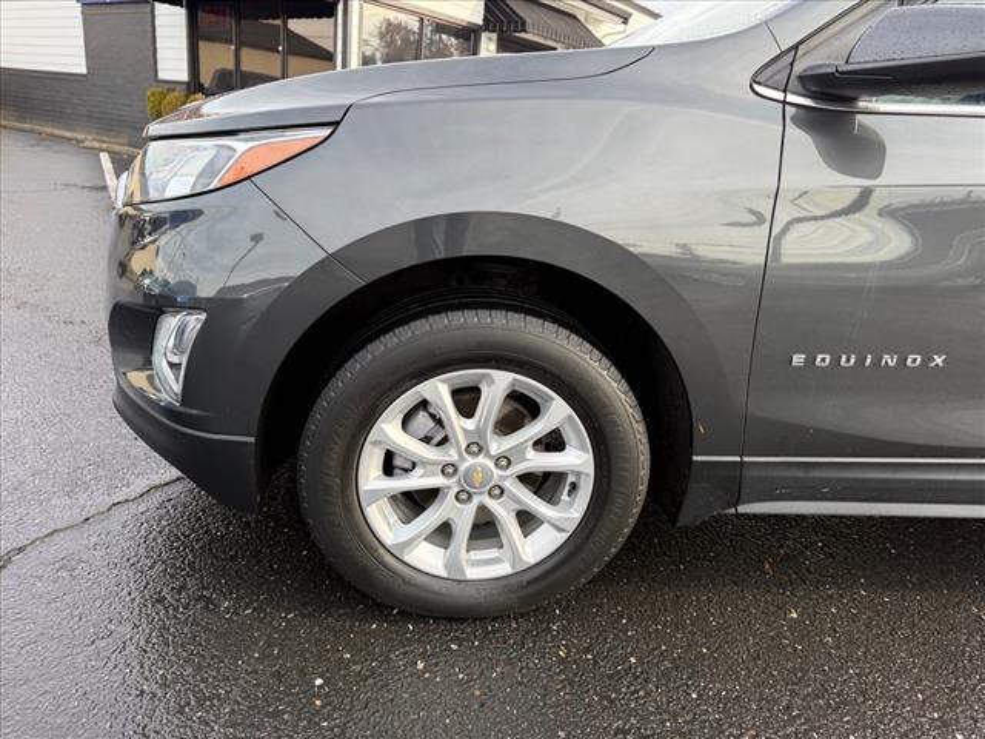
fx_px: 683
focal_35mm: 24
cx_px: 492
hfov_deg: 71.6
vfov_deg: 56.8
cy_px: 370
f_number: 1.78
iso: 100
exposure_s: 1/414
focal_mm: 6.76
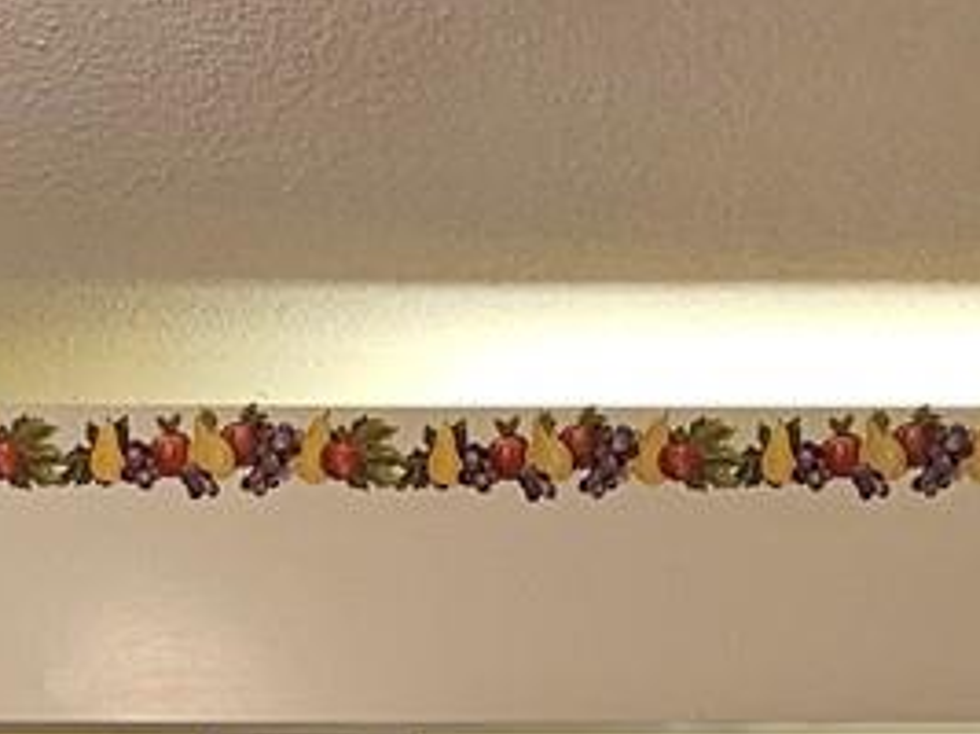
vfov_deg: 14.0
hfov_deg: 25.0
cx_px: 426
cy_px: 1688
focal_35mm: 78
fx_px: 2207
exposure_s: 1/120
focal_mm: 2.2
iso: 100
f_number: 2.2
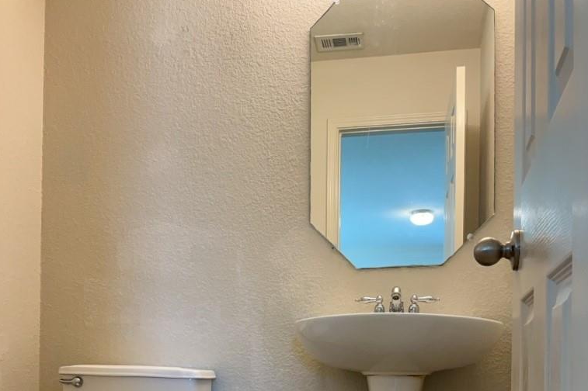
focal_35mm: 38
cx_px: 295
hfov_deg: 50.7
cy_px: 379
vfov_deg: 32.6
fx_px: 620
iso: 50
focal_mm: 3
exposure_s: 1/60
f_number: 1.8
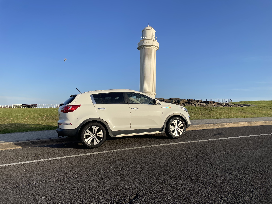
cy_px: 102
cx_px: 136
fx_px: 204
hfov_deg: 67.3
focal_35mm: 26
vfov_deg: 53.1
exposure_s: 1/3300
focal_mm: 4.2
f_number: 1.6
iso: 32
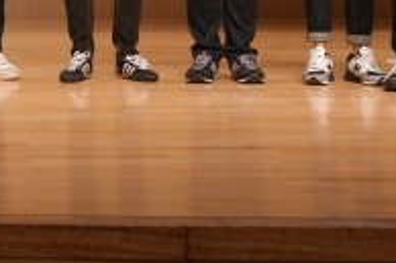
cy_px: -169
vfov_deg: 12.8
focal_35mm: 99
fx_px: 1088
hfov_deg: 20.0
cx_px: 8
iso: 250
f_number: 3.5
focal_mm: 20
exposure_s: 1/40
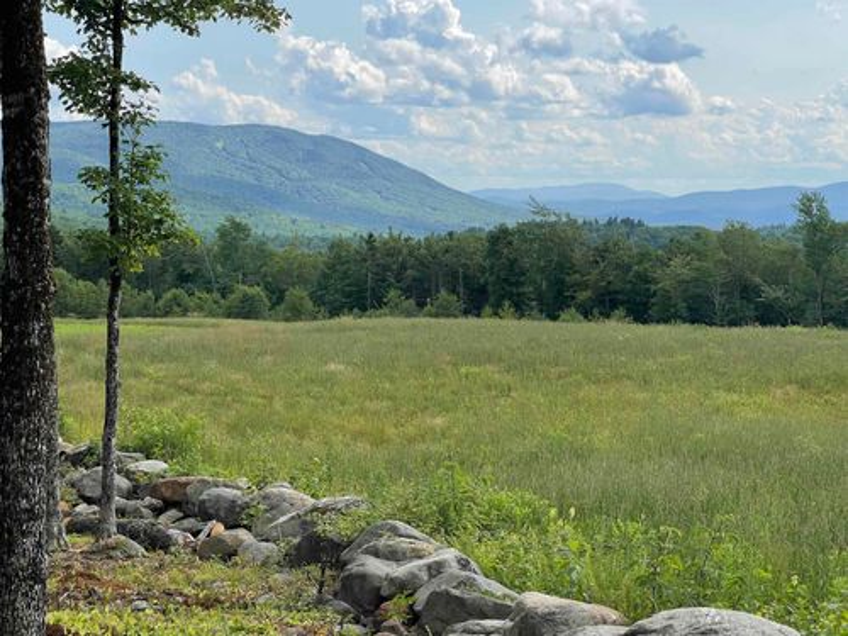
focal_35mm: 64
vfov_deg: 22.9
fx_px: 1568
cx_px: 424
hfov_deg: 30.3
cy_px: 318
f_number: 2.2
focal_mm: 7.5
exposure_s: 1/1143
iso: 20
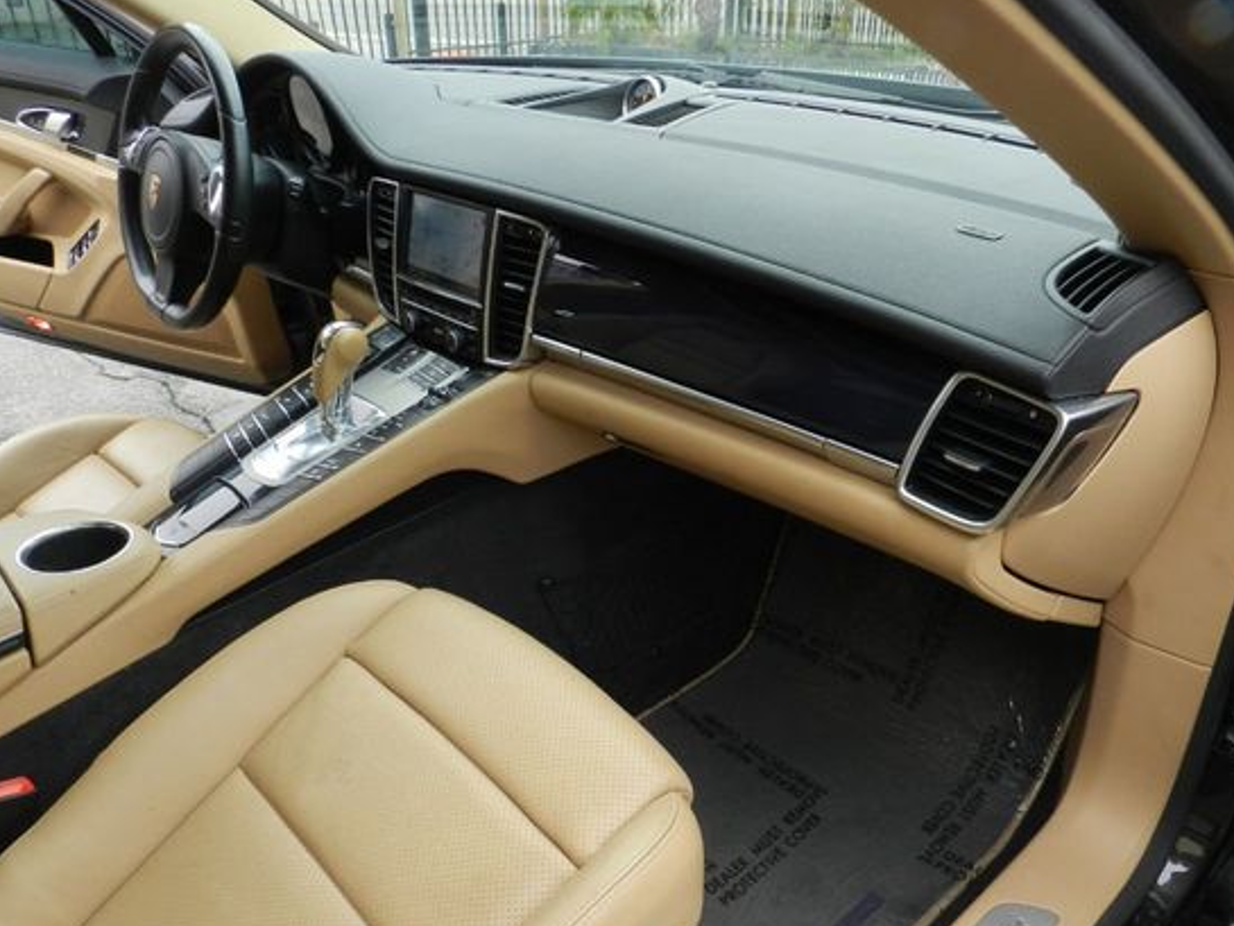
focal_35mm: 27
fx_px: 963
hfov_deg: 65.3
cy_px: 521
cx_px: 632
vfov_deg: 51.2
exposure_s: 1/100
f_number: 5
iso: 160
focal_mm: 4
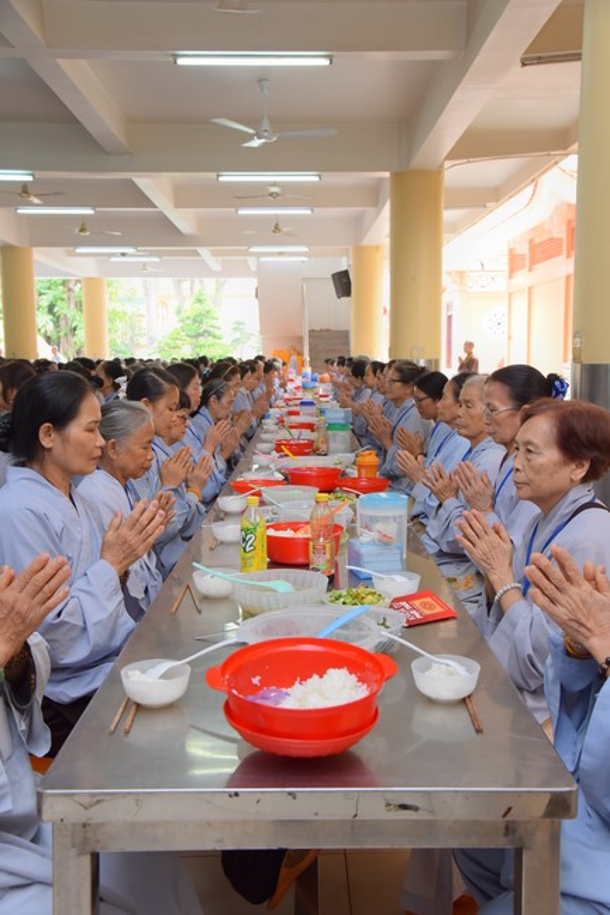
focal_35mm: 38
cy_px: 458
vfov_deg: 50.7
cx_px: 305
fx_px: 966
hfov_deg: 35.0
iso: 800
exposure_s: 1/100
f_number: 7.1
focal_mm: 38
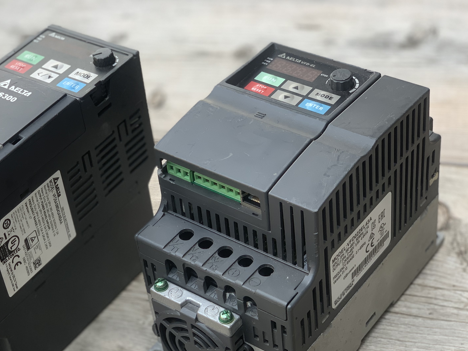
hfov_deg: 26.1
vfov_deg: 19.8
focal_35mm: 74
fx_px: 1001
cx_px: 145
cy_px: 237
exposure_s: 1/122
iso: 25
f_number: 2.4
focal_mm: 6
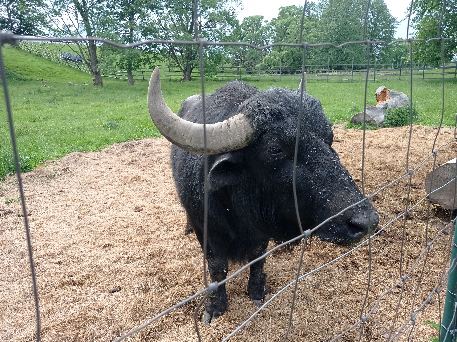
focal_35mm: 28
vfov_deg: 49.7
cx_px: 228
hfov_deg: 63.5
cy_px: 171
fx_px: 369
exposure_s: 1/1314
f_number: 1.79
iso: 102
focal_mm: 4.74
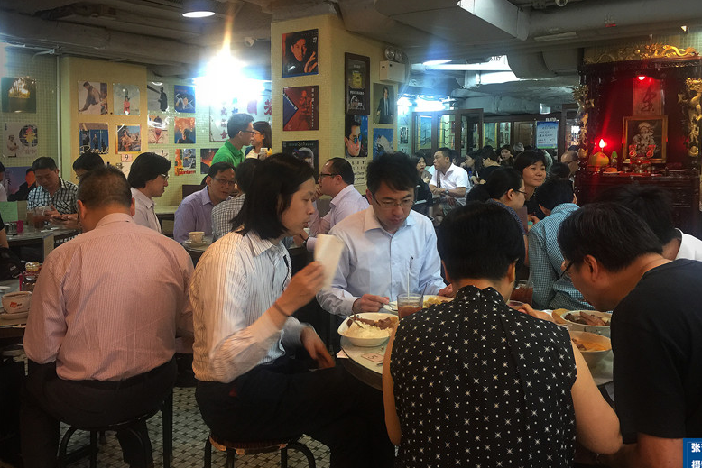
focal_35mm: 31
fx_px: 605
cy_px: 204
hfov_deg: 60.3
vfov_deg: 42.3
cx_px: 358
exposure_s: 1/17
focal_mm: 4.15
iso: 100
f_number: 2.2
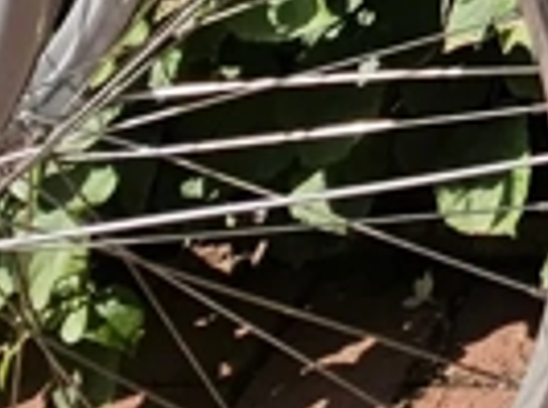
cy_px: -614
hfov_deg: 15.3
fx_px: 1547
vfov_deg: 11.8
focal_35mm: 98
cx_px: 1162
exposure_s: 1/1139
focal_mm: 2.2
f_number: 2.2
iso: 50
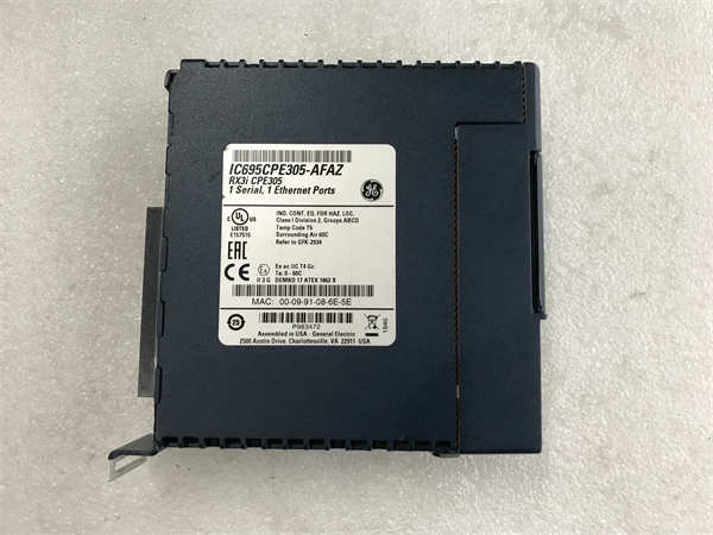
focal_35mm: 28
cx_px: 356
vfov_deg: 49.7
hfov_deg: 63.4
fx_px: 577
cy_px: 268
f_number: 1.8
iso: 32
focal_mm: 3.99
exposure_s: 1/33
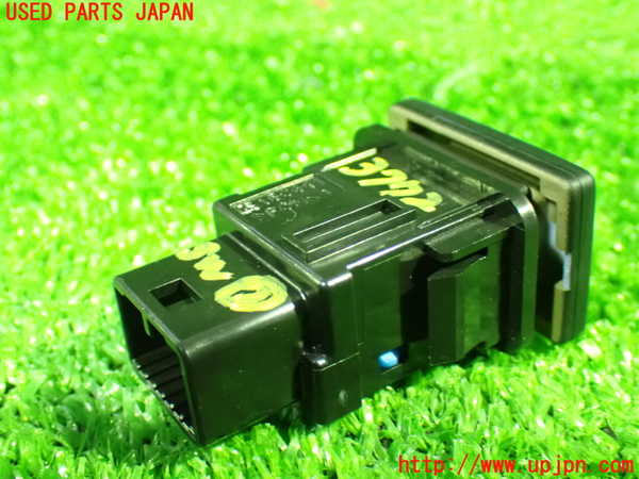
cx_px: 320
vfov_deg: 30.9
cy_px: 240
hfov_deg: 40.4
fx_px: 868
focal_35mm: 47
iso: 1600
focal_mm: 8.4
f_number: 3.1
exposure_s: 1/13
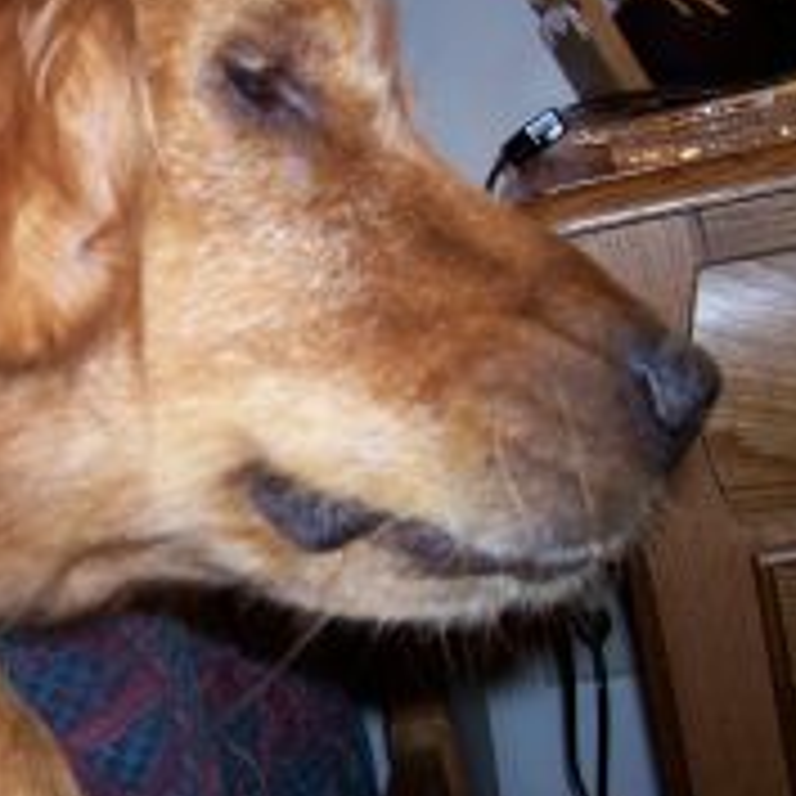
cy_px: 355
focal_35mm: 68
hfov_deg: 24.3
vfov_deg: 25.3
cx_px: 18
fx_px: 1769
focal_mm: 5.6
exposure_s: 1/112
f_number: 2.7
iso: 140
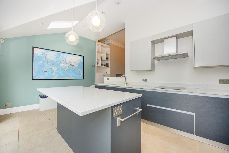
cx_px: 114
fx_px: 89
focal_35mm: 14
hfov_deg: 104.2
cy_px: 76
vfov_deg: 81.3
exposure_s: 1/200
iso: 500
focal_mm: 14
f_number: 5
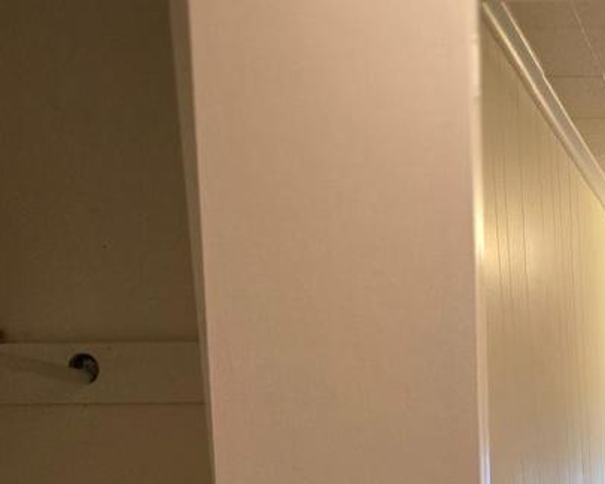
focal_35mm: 85
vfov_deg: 16.1
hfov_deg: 20.5
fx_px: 1522
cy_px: 786
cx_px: 793
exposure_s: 1/120
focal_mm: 6.3
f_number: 1.7
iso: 250
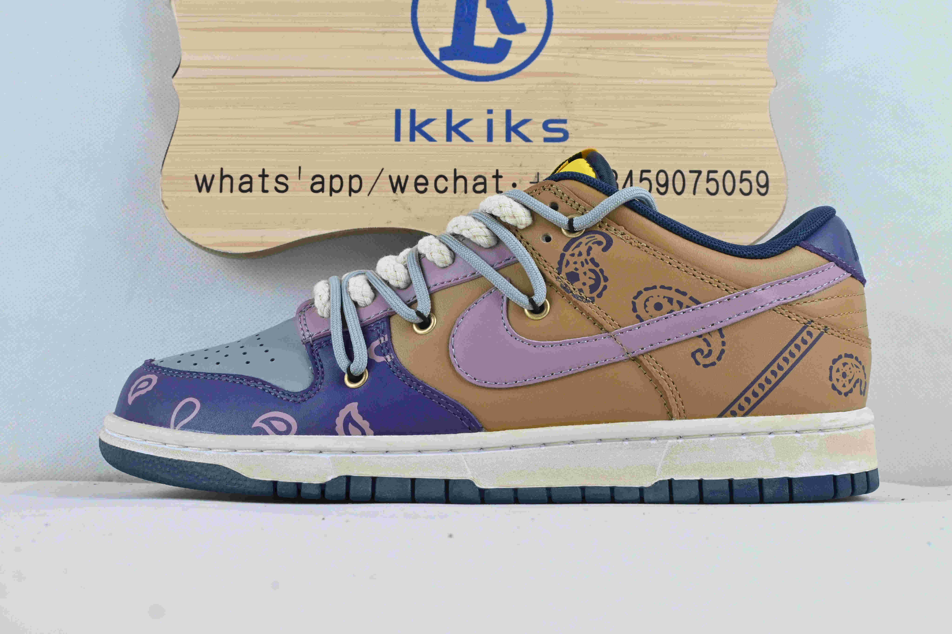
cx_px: 476
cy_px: 317
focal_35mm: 50
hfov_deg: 40.0
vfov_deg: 27.3
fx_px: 1309
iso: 1000
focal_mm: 33
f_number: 10
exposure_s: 1/125
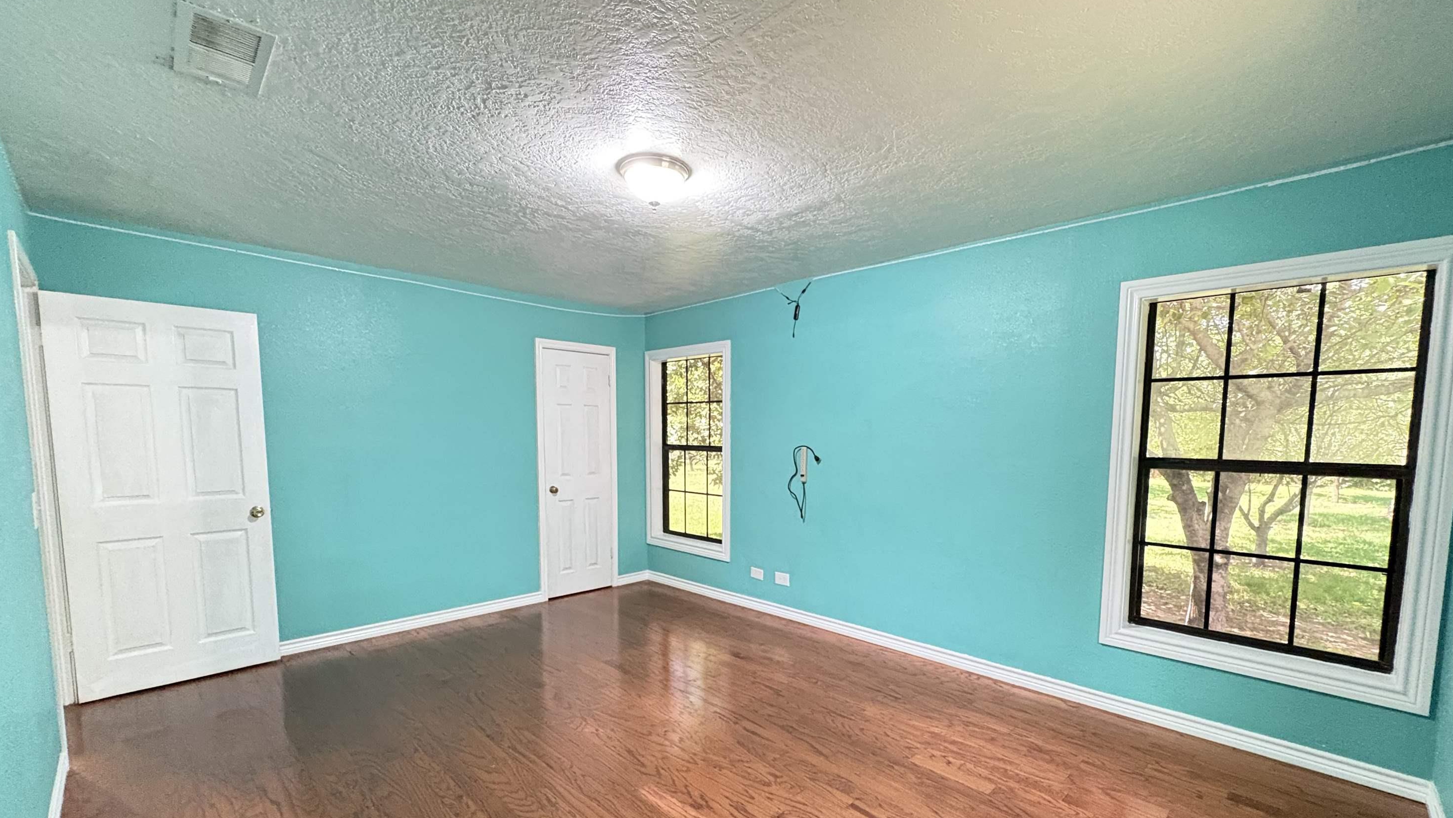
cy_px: 486
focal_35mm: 16
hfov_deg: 99.4
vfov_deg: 66.5
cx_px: 737
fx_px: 616
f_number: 2.2
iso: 1250
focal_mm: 2.22
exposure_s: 1/30
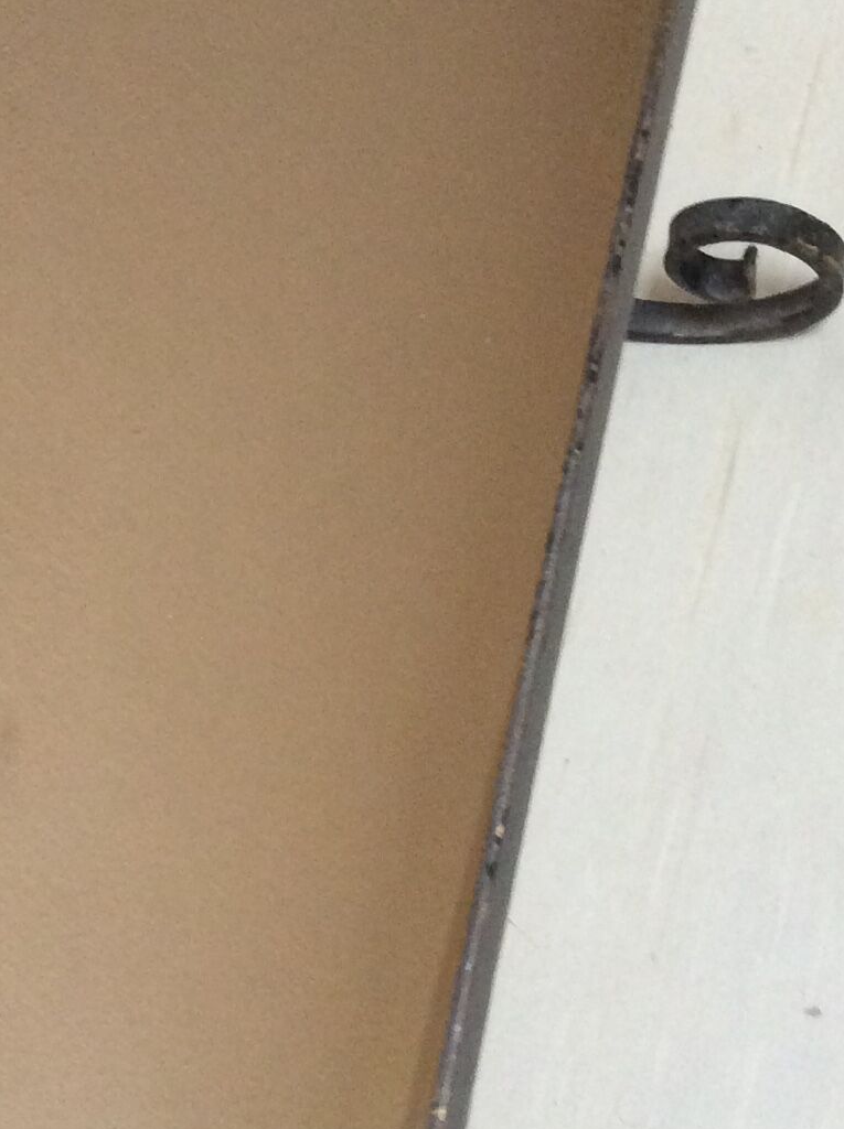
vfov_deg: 24.1
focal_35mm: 81
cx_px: 60
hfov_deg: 17.8
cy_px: 508
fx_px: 2640
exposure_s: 1/25
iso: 200
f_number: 2.4
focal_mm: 3.3
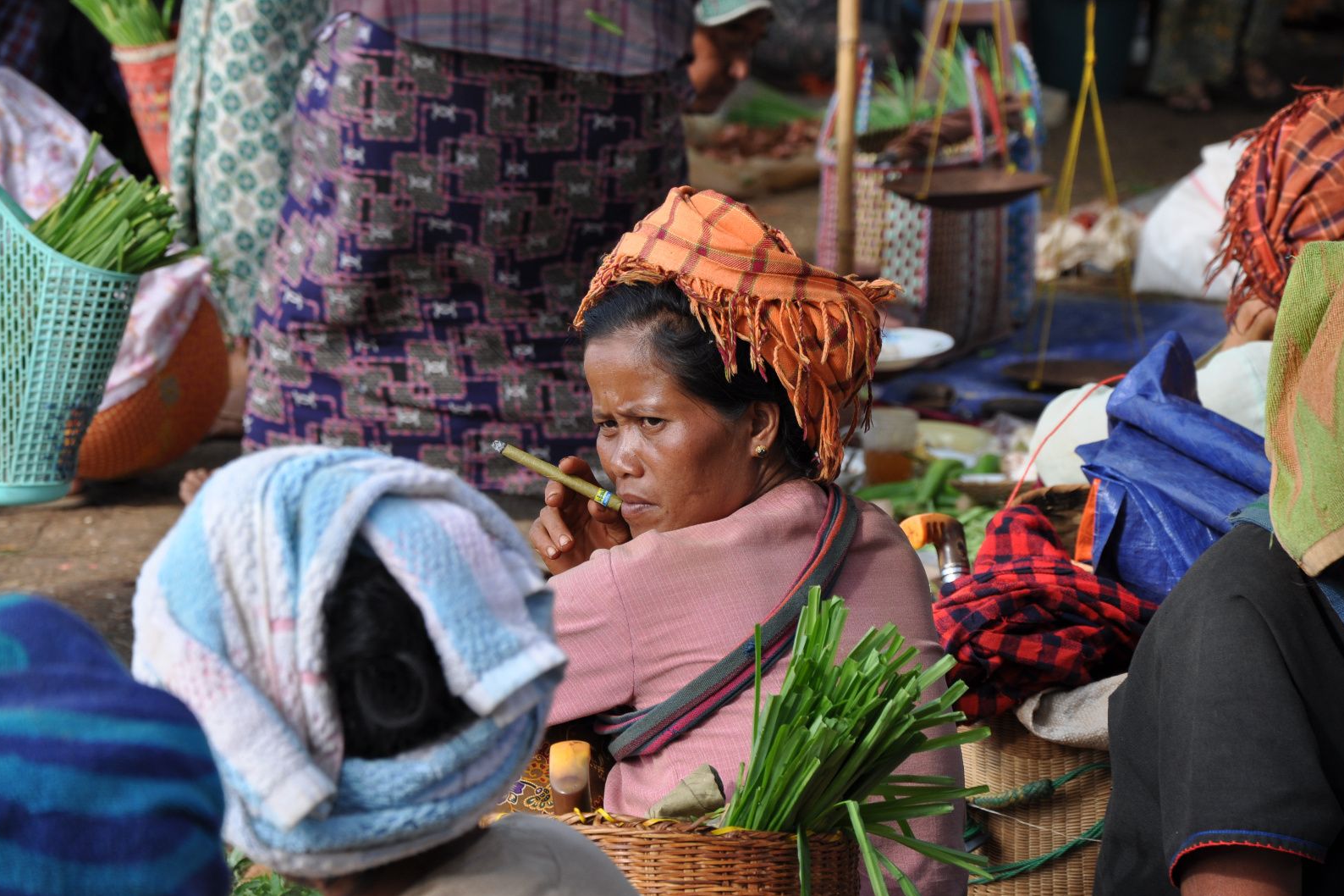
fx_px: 5916
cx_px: 671
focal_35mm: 159
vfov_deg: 8.7
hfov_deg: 13.0
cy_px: 449
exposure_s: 1/200
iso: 200
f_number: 7.1
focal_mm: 105
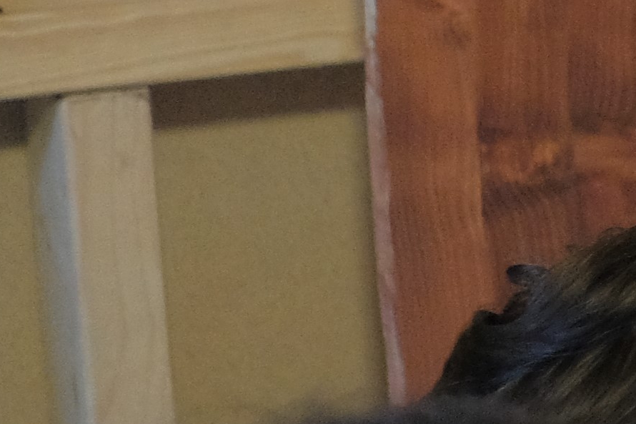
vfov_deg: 5.8
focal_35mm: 236
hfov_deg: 7.6
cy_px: 22
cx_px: 1929
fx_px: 4168
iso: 1250
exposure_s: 1/60
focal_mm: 23
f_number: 2
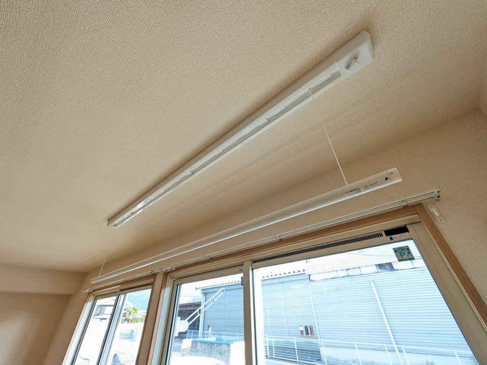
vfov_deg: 85.7
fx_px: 197
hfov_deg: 102.0
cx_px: 244
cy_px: 182
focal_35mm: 14
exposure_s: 1/120
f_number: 2.2
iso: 118
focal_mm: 1.83
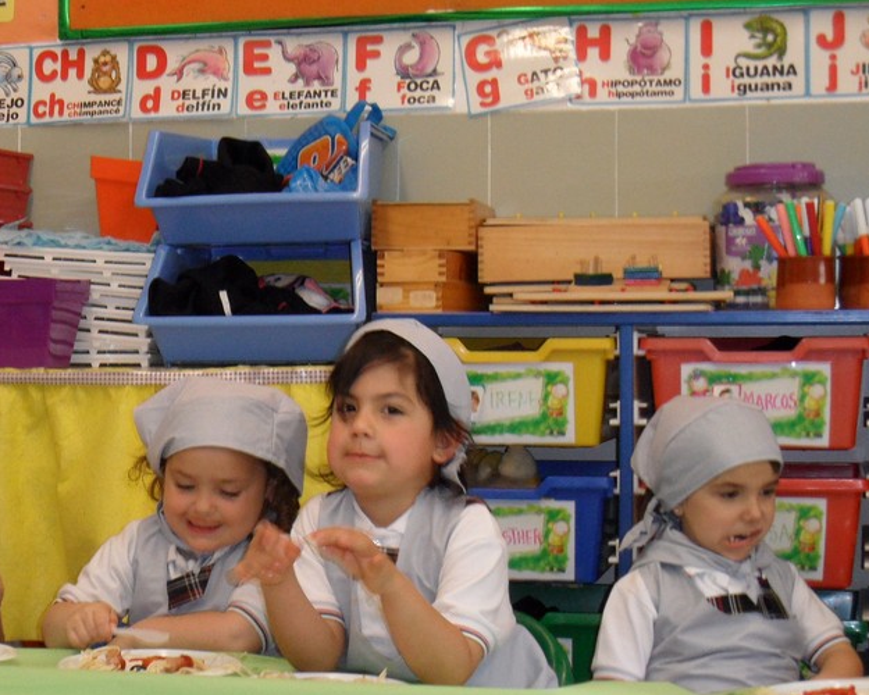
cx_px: 189
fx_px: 2058
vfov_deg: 19.1
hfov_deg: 23.5
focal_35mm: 80
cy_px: 478
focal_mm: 8.2
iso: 200
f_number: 3.8
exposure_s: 1/45
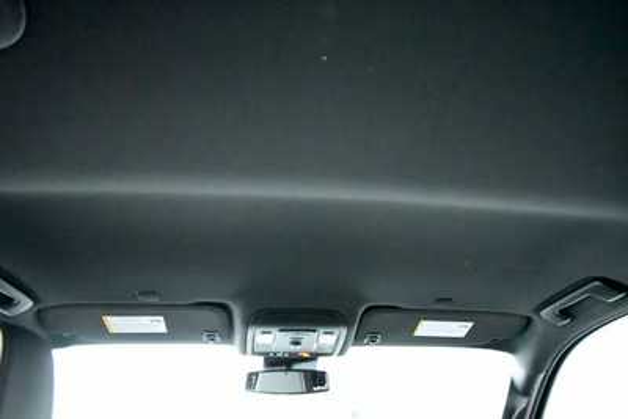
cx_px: 314
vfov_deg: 57.3
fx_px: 384
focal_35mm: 22
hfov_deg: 78.6
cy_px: 210
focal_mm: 15
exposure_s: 1/60
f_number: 5
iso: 12800
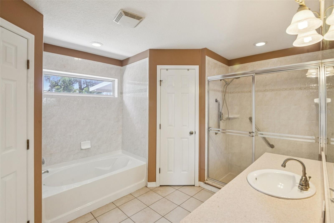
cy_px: 112
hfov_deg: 96.7
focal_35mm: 16
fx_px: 148
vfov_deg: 73.7
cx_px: 167
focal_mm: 16
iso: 400
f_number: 8
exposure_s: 1/15
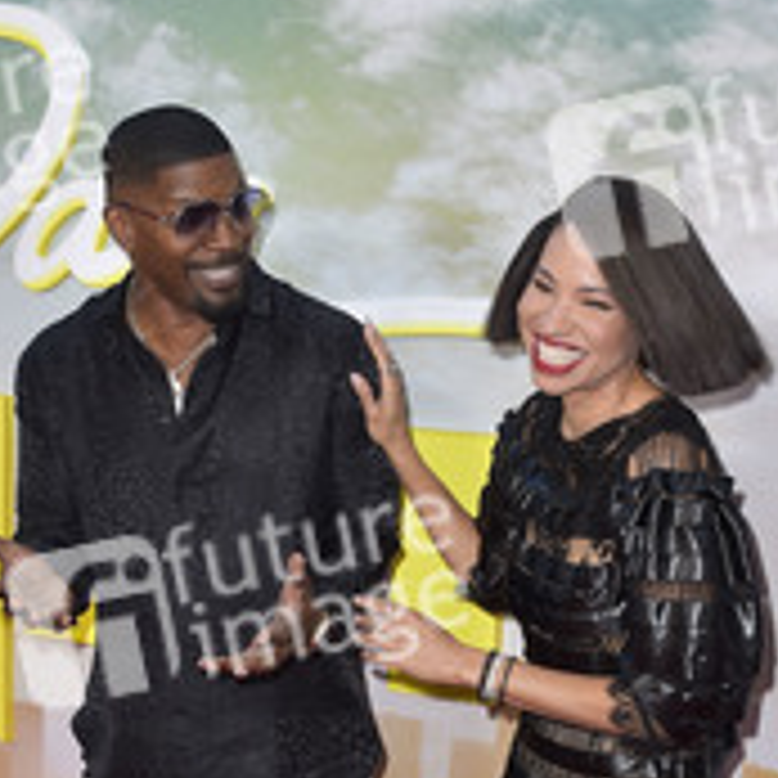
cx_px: 371
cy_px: 827
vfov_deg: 25.5
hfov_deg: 27.3
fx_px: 1602
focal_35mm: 63
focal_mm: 32
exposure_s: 1/250
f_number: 5.6
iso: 500
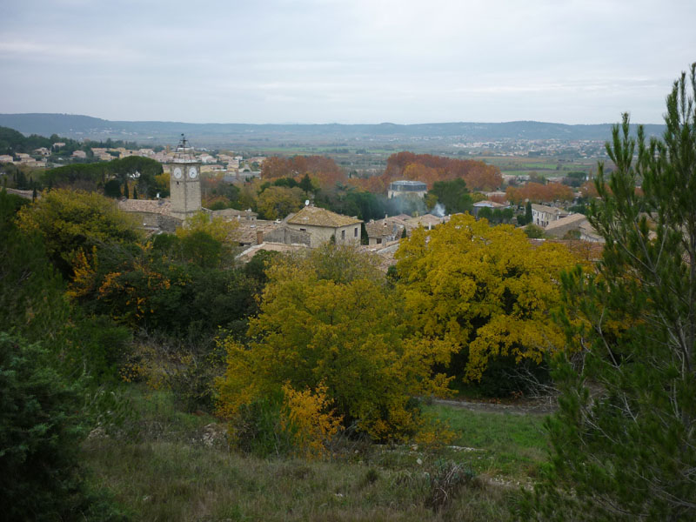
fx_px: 664
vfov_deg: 42.9
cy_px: 261
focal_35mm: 33
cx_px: 348
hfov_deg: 55.4
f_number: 2.8
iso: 80
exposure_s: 1/200
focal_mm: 5.5
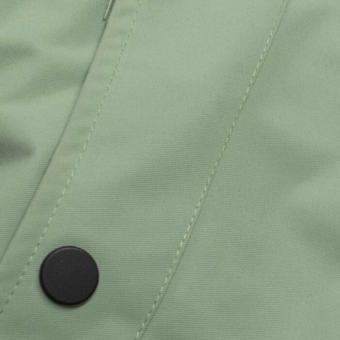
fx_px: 2211
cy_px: 391
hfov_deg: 8.7
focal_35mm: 199
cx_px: 404
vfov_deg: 8.7
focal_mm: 38
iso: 400
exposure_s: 1/80
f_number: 4.5
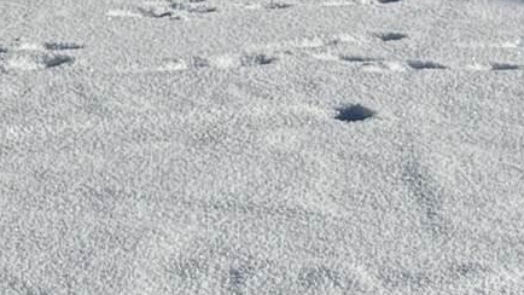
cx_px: -62
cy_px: -525
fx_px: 2570
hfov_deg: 11.5
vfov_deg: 6.1
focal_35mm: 185
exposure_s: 1/14286
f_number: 1.78
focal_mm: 6.76
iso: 50
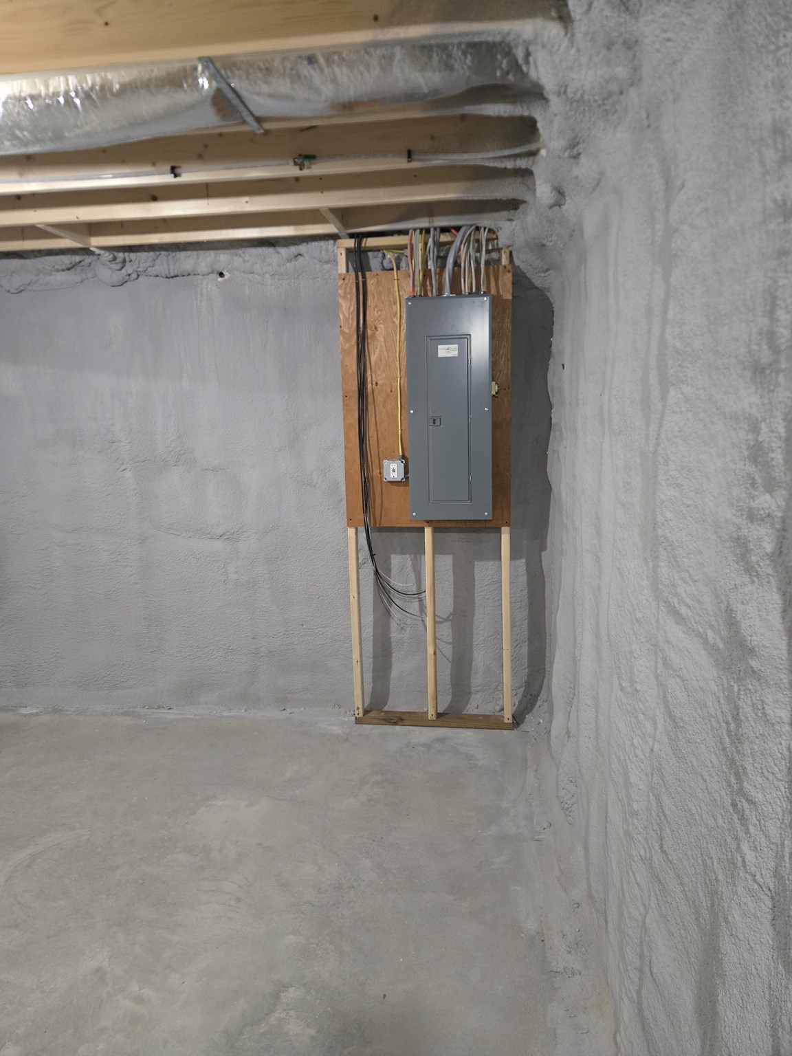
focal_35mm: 23
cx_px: 396
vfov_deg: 73.9
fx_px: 702
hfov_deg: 58.9
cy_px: 528
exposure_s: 1/60
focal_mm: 5.4
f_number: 1.8
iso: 1000
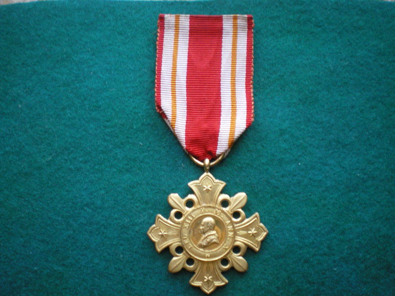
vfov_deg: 37.7
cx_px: 198
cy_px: 148
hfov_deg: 49.0
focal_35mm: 38
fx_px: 434
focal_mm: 6.3
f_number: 3.1
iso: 400
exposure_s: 1/25
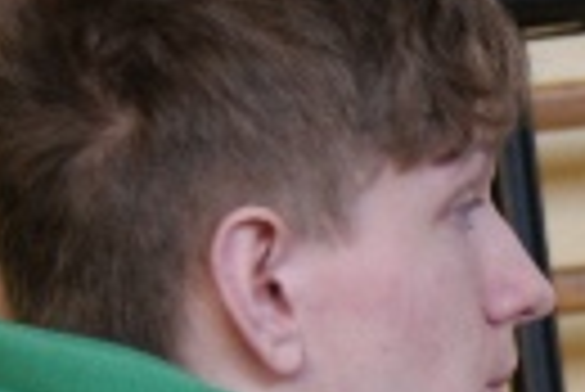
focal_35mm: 516
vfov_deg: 2.7
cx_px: 1138
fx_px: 8394
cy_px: 687
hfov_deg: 4.0
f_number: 5.6
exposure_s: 1/40
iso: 400
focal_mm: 70
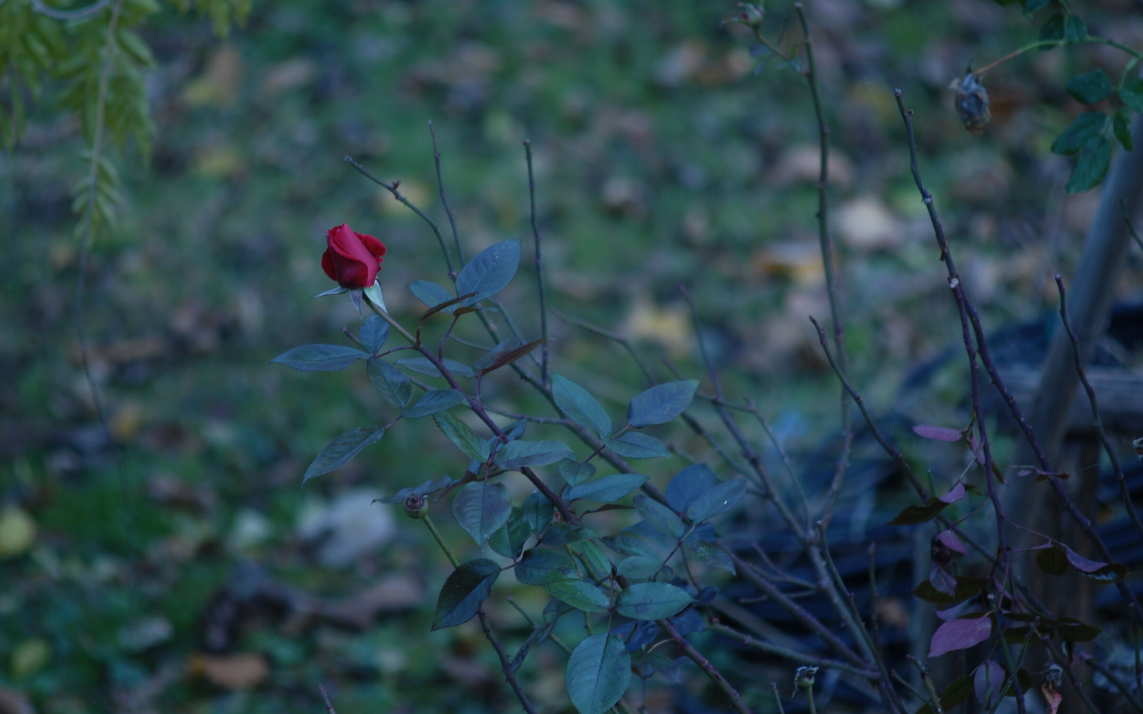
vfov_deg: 4.3
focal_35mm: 307
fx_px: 9564
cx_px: 572
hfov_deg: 6.8
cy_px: 362
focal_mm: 200
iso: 100
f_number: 4
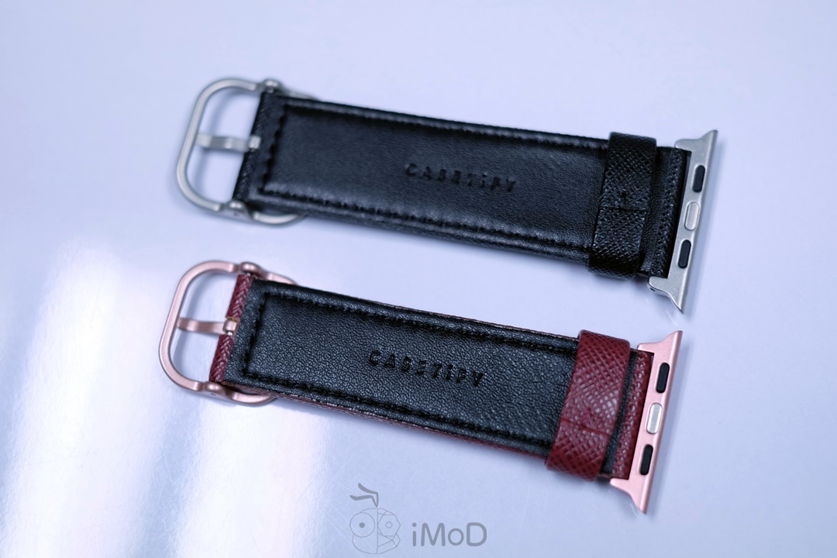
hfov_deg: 37.5
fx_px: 1232
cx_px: 418
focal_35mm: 53
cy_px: 279
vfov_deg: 25.5
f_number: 2.8
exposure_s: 1/60
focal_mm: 35
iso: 200
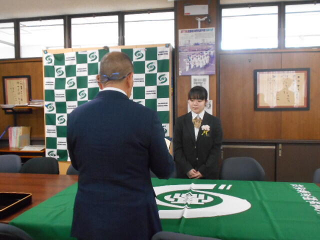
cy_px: 120
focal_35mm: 34
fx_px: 314
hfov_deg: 54.0
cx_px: 160
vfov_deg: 41.8
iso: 800
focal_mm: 5.8
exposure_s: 1/80
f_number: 3.6
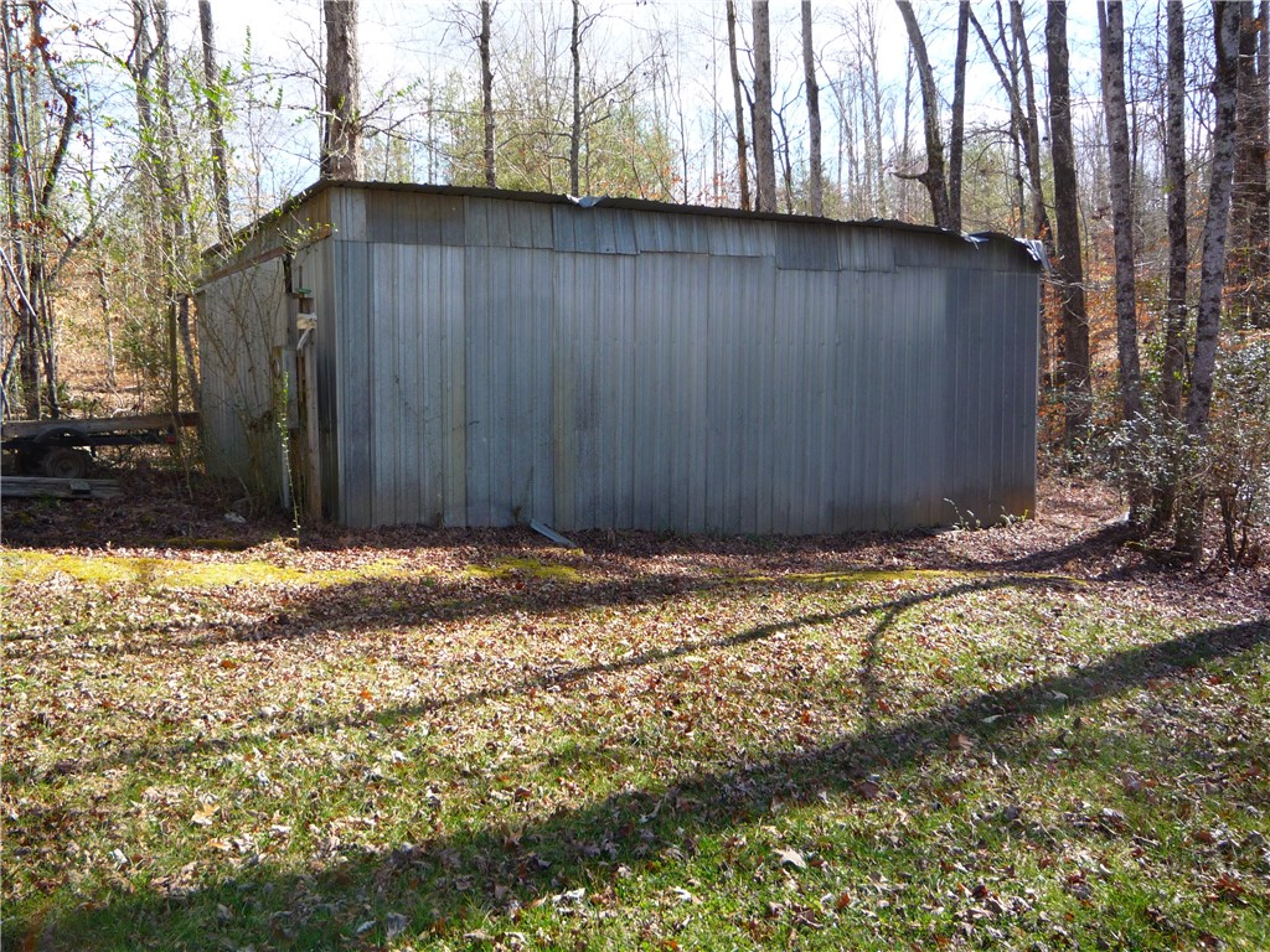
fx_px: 1101
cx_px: 635
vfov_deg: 46.8
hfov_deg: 60.0
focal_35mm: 30
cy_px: 476
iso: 100
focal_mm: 5.2
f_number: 4
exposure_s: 1/160
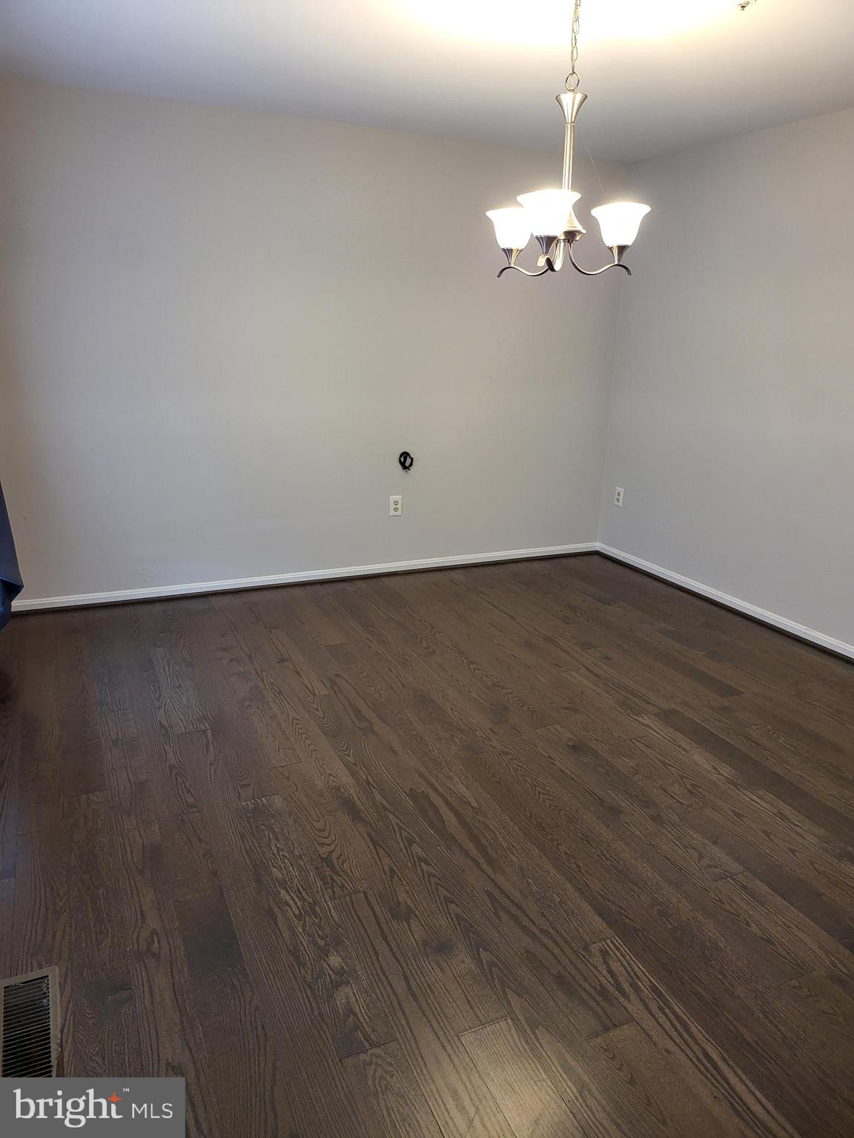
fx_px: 789
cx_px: 427
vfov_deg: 71.6
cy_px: 569
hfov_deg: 56.8
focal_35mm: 24
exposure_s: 1/60
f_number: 1.8
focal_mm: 5
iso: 200
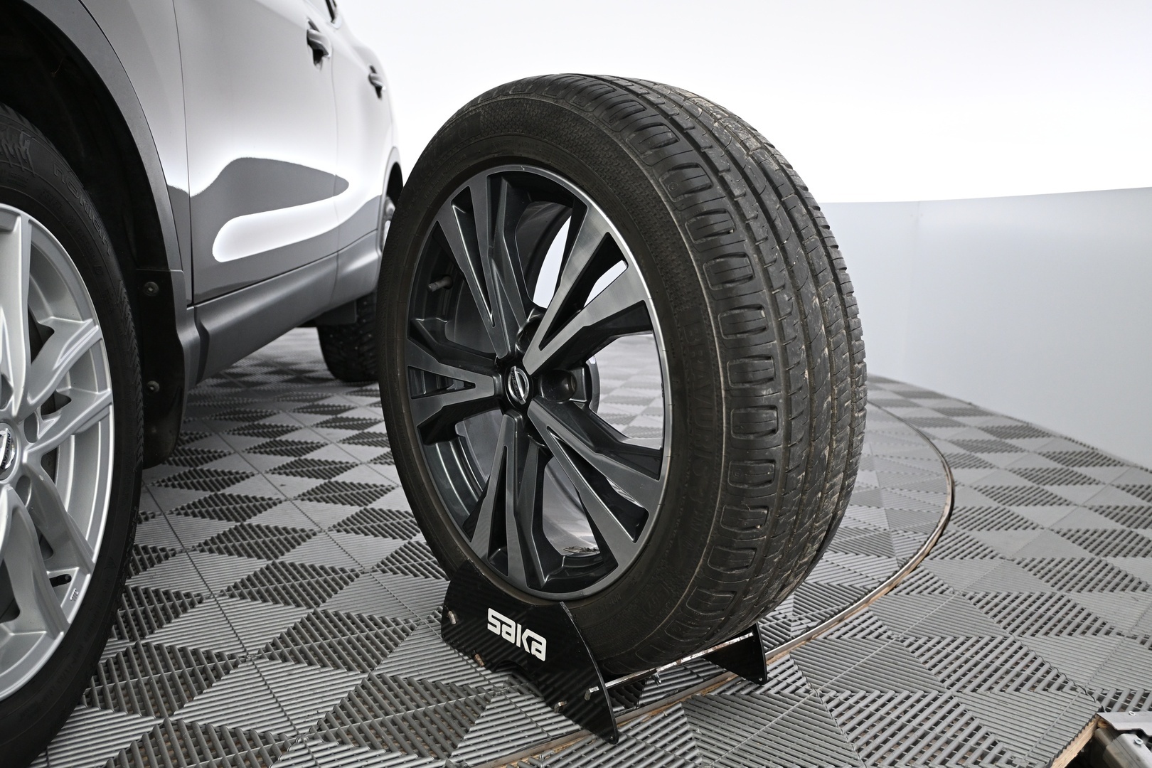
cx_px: 576
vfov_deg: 42.6
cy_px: 384
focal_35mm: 31
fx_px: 984
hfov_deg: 60.7
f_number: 3.8
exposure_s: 1/40
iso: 1000
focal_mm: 20.5
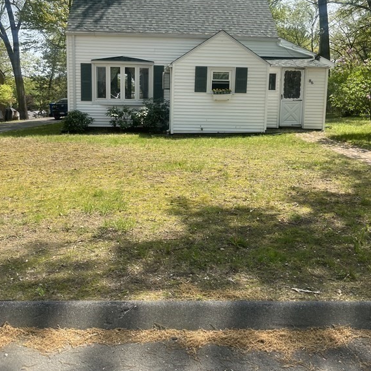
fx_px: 376
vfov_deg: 52.0
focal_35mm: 31
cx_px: 184
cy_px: 140
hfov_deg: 52.5
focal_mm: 5.1
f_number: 1.6
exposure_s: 1/1721
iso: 50
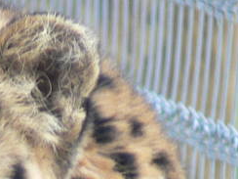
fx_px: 18907
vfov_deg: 0.5
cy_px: 398
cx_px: -288
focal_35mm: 2750
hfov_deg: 0.7
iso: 80
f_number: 3.7
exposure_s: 1/30
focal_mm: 88.8
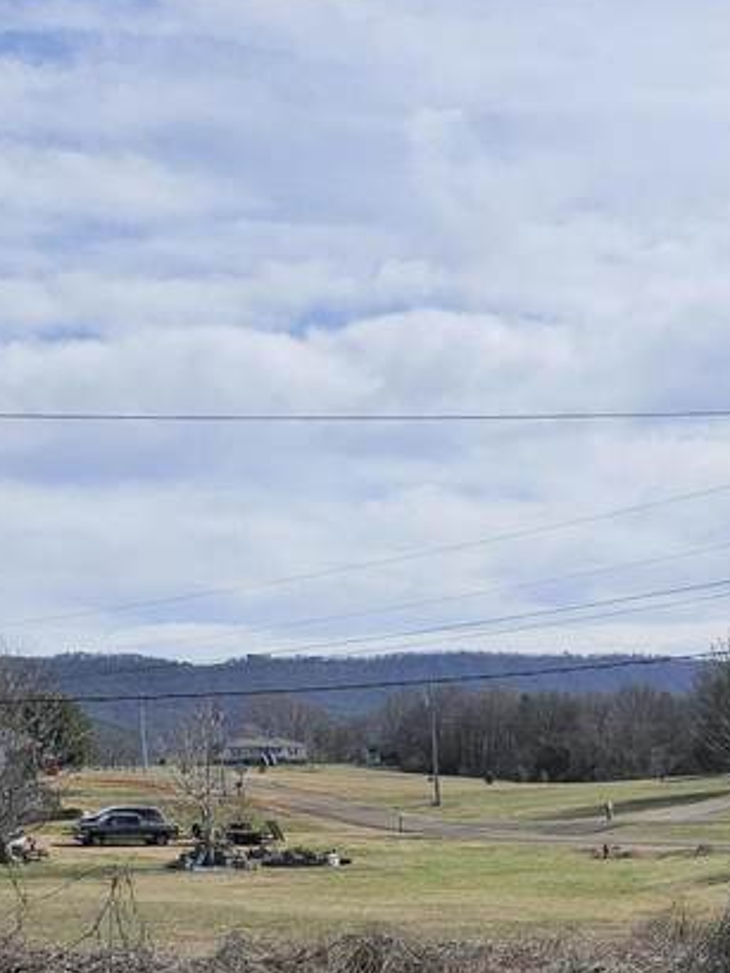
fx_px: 1518
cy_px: 1111
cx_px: 690
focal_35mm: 54
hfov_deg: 26.0
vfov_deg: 31.0
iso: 25
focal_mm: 5.4
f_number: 1.8
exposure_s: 1/2134
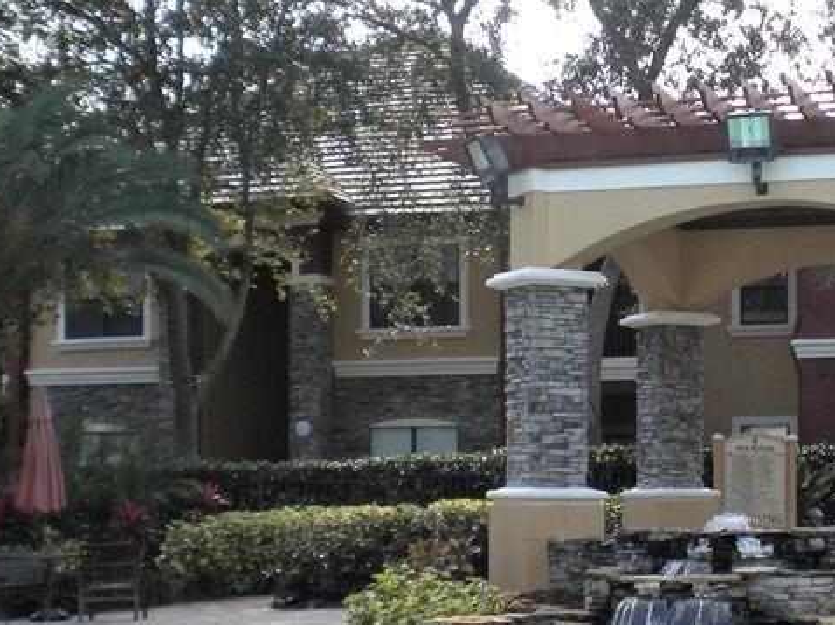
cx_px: 704
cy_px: 471
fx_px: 1808
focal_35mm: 75
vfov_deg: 19.5
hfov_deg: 25.4
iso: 113
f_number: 4.6
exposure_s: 1/270
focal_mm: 6.3
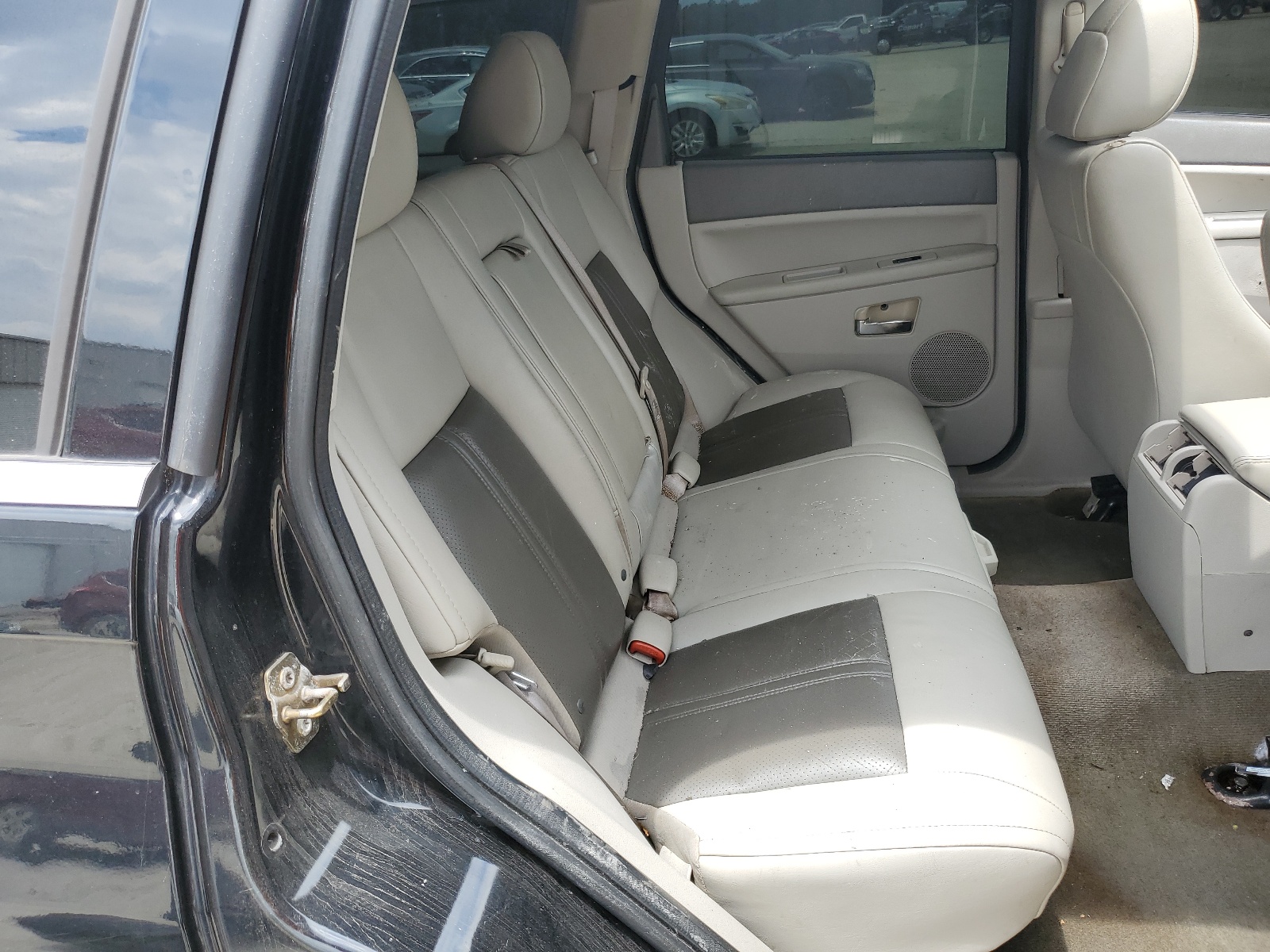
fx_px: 954
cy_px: 476
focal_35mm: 26
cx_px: 635
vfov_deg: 53.1
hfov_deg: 67.3
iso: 50
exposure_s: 1/400
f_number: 1.5
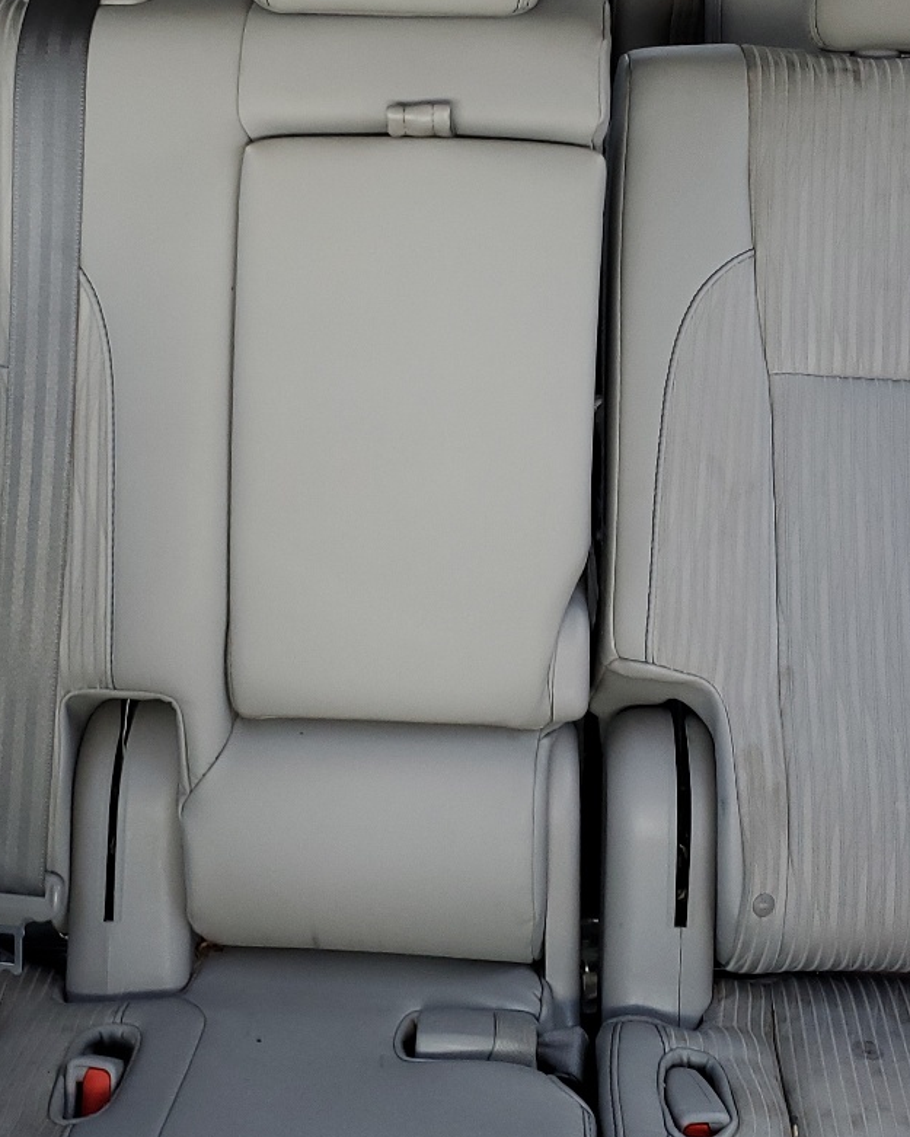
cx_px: 425
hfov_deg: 29.1
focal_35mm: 52
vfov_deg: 35.8
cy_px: 424
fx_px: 1750
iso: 71
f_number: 1.5
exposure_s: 1/120
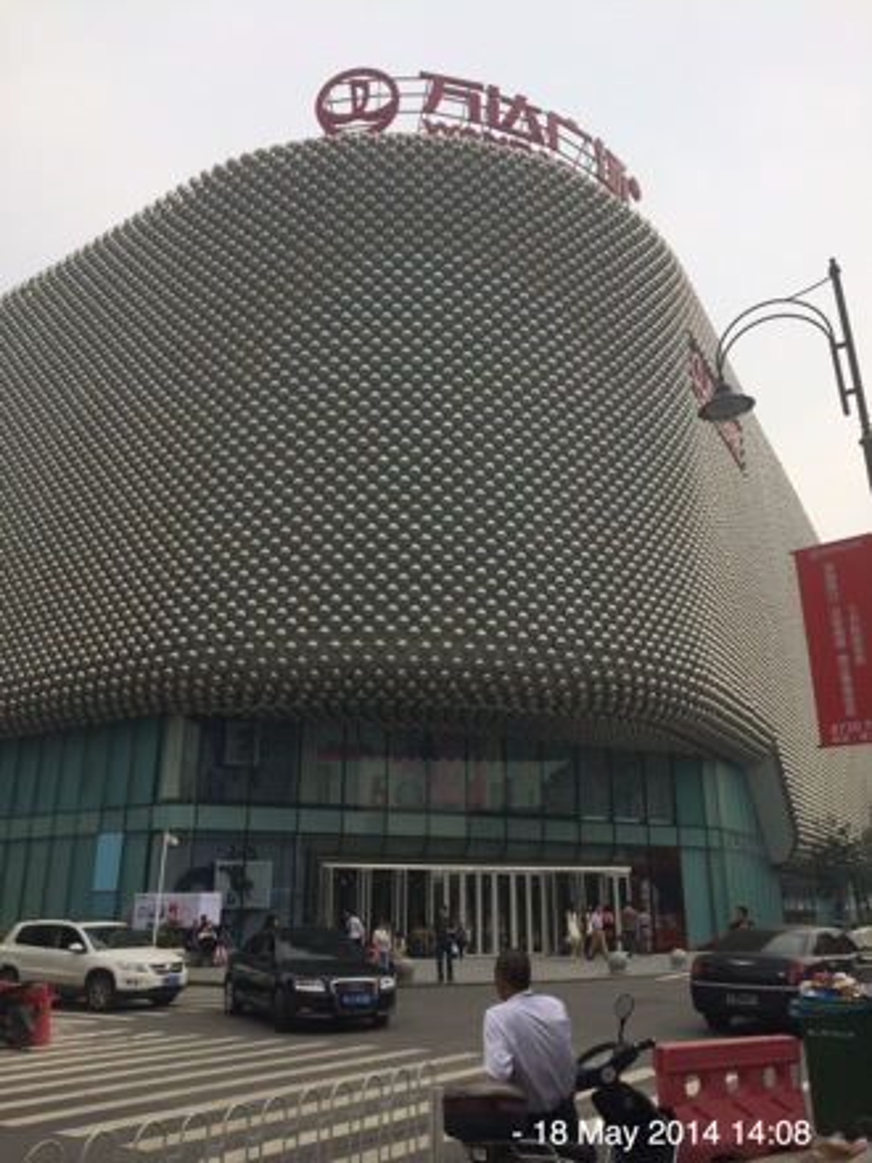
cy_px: 582
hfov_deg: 46.8
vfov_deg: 60.0
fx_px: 1008
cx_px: 436
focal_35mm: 30
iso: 40
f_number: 2.2
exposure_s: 1/1953
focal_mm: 4.12
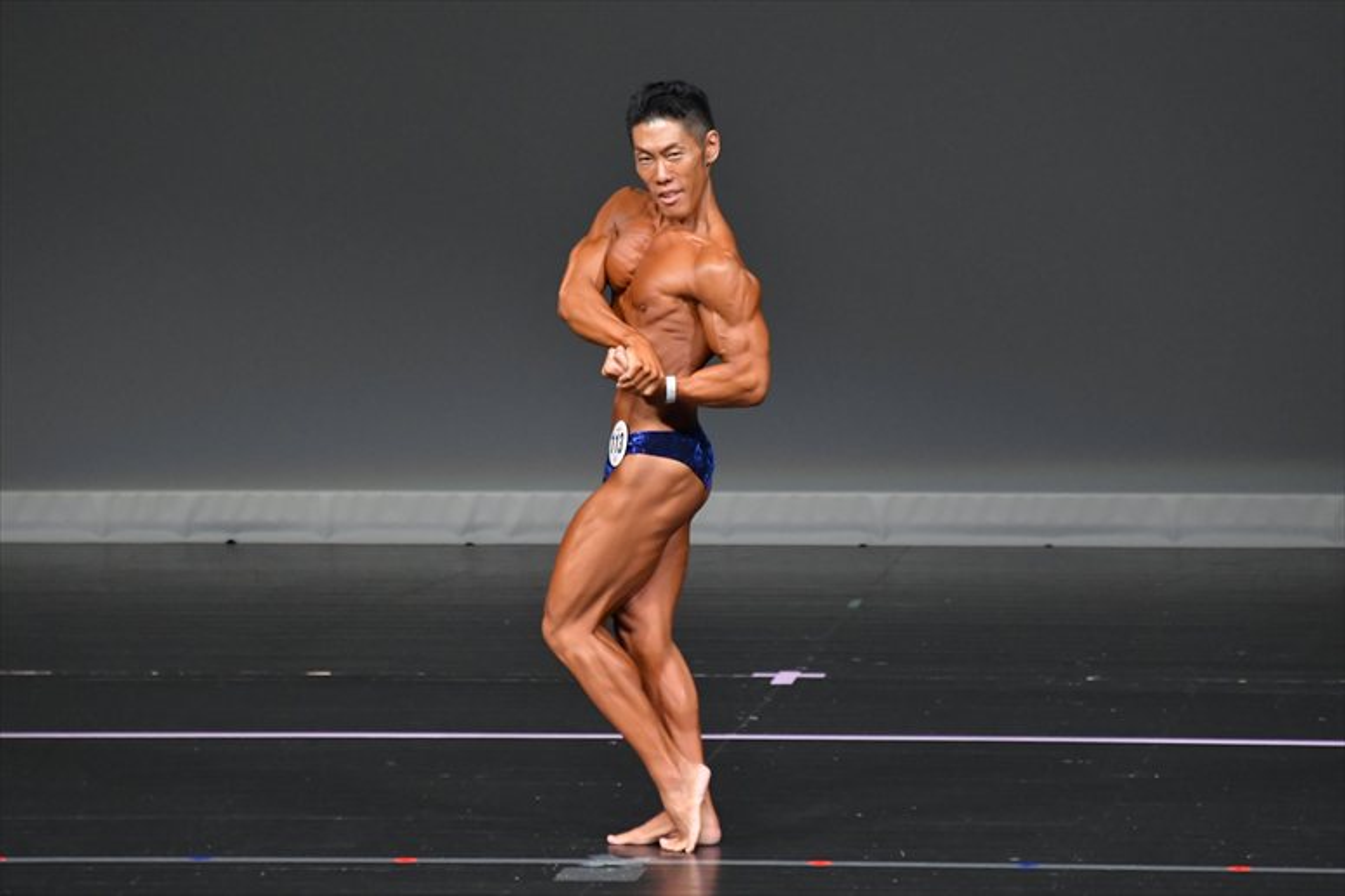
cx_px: 672
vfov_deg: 3.7
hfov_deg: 5.5
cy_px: 448
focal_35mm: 375
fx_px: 14004
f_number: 5.6
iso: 4000
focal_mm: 250
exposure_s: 1/400
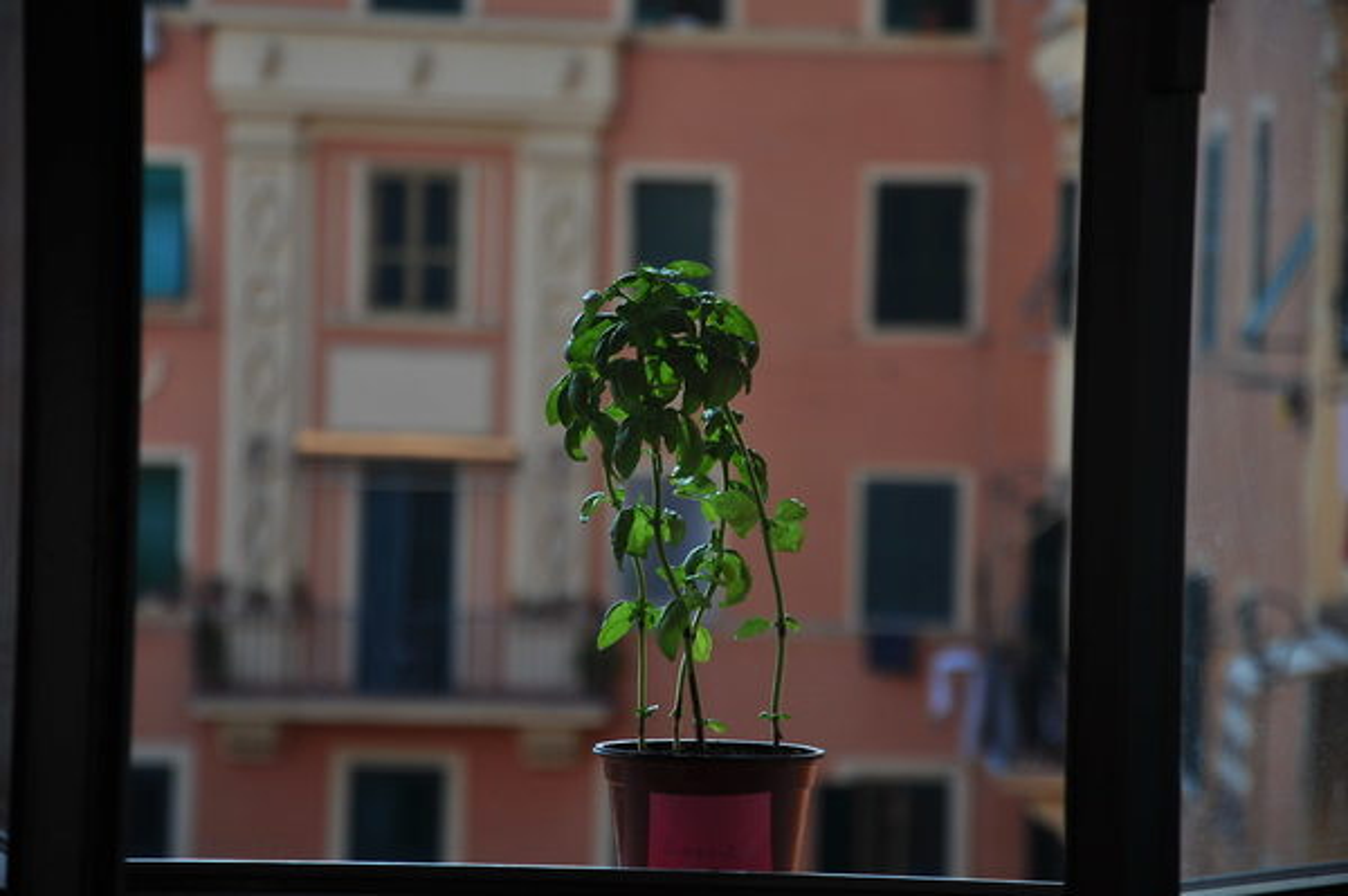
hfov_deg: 13.1
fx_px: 5893
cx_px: 674
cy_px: 448
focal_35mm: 158
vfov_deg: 8.7
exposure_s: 1/350
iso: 200
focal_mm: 105
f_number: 5.6
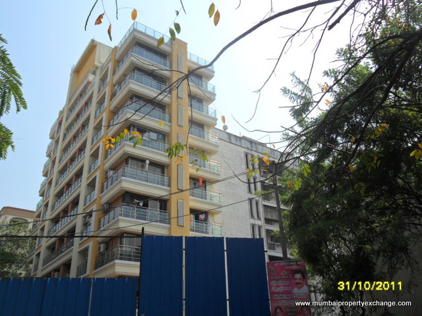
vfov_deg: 44.2
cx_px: 211
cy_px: 158
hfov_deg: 56.8
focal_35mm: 32
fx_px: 390
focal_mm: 5.7
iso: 100
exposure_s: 1/1000
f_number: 3.7
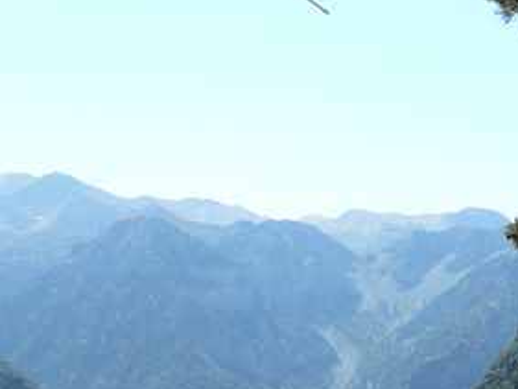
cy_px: 398
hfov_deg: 23.6
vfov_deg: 17.5
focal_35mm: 82
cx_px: 146
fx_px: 1228
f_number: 5
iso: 100
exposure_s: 1/250
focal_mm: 6
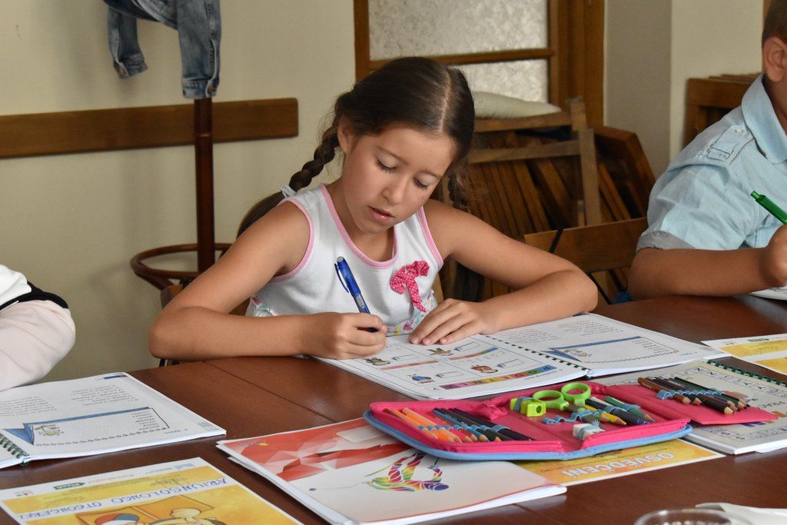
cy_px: 262
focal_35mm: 82
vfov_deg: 16.6
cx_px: 394
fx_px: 1804
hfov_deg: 24.6
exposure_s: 1/100
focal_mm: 55
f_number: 8
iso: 2800
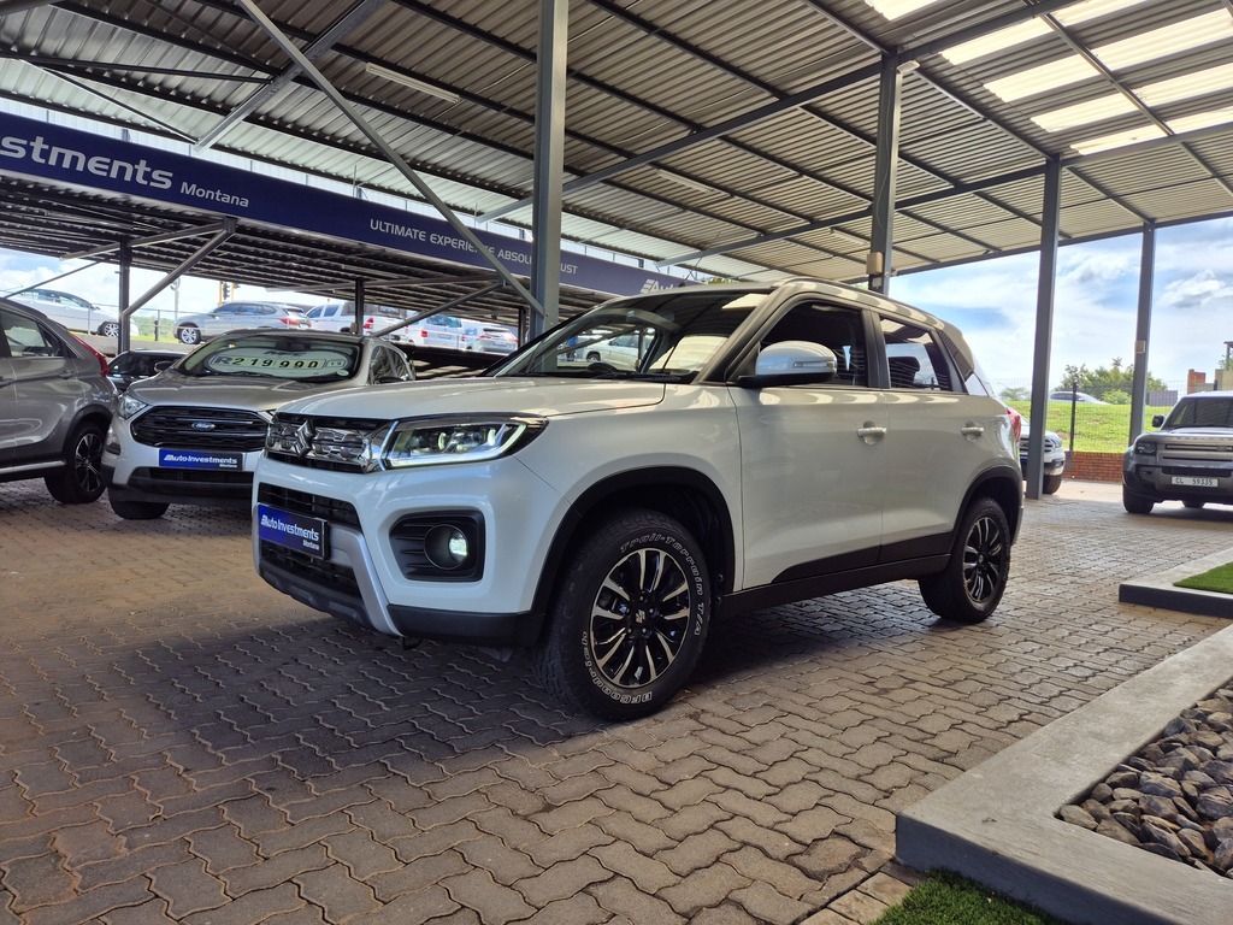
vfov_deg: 58.9
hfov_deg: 73.9
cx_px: 616
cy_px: 462
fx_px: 819
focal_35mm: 23
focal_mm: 5.4
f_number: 1.8
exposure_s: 1/708
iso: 25
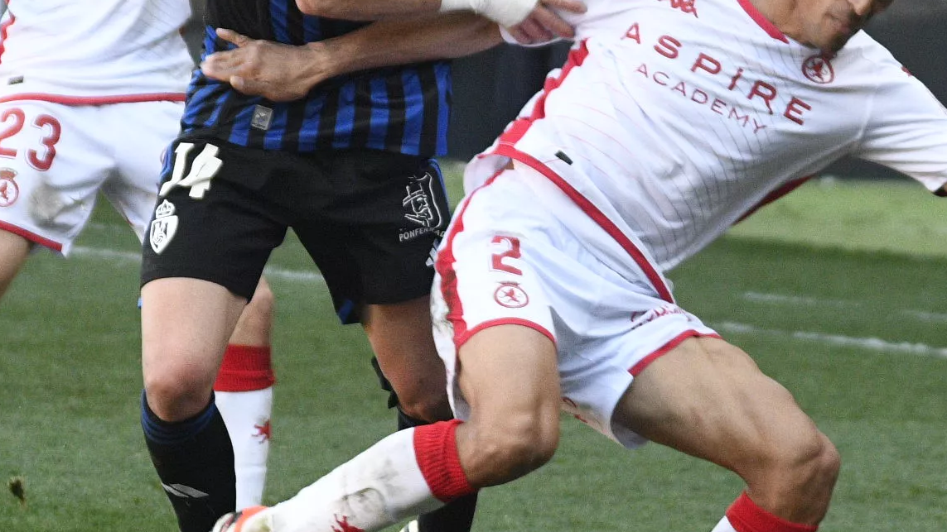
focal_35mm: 745
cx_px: 560
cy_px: 283
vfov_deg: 1.6
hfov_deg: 2.9
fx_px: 18708
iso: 3200
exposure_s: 1/800
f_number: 6.3
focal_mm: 195
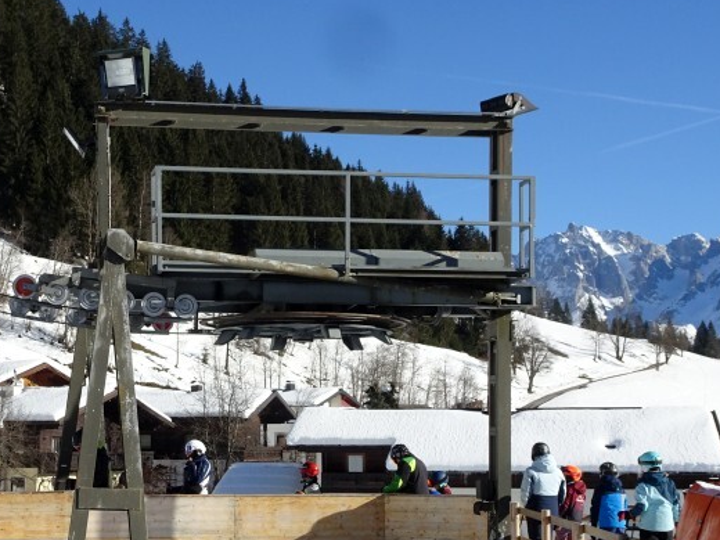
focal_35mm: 61
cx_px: 204
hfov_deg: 31.3
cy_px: 364
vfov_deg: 23.9
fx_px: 1269
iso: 80
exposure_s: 1/800
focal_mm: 5.26
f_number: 4
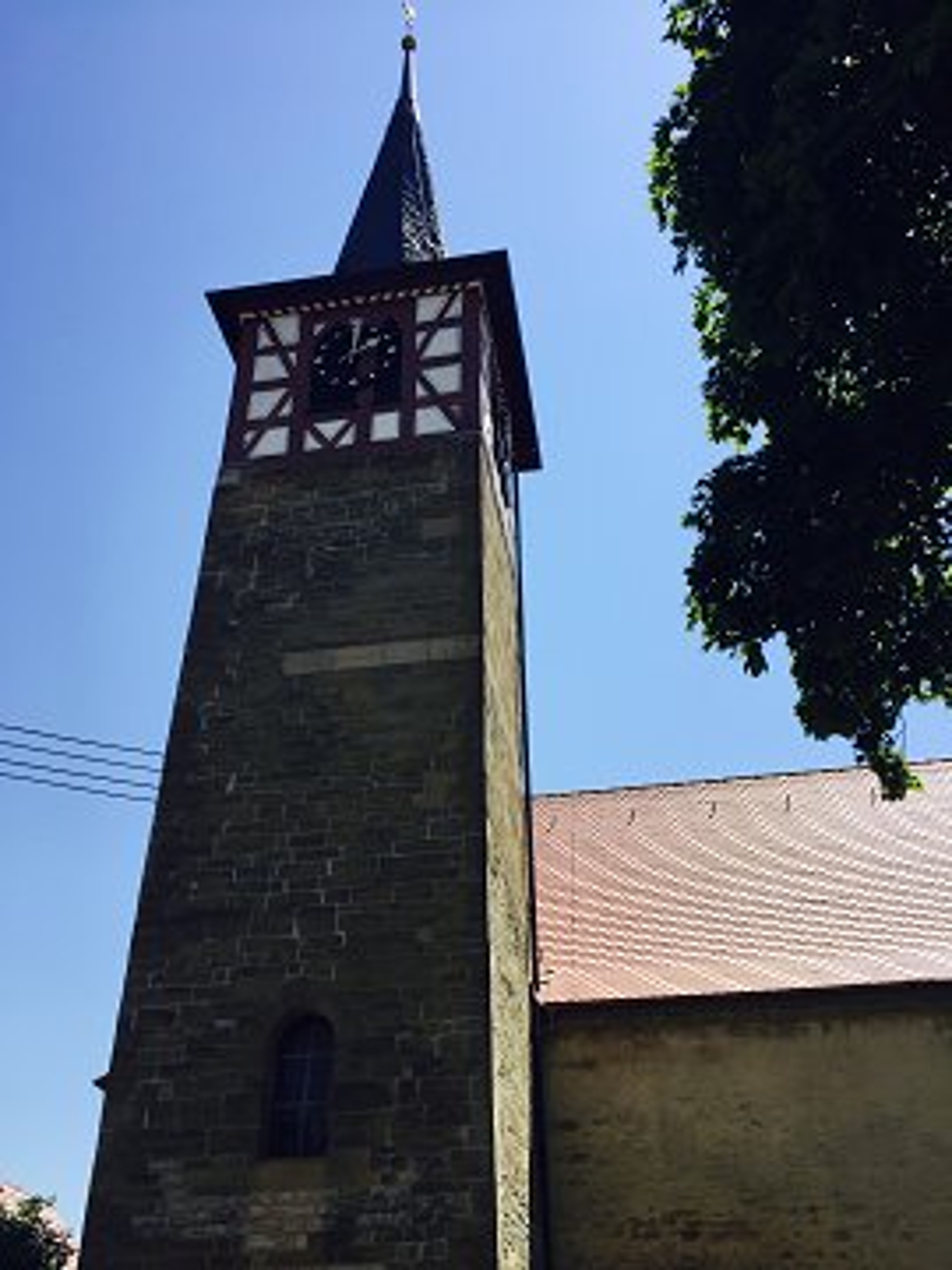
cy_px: 635
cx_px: 476
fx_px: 1063
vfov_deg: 61.7
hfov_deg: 48.2
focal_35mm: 29
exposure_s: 1/1647
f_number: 2.2
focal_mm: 4.15
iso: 32
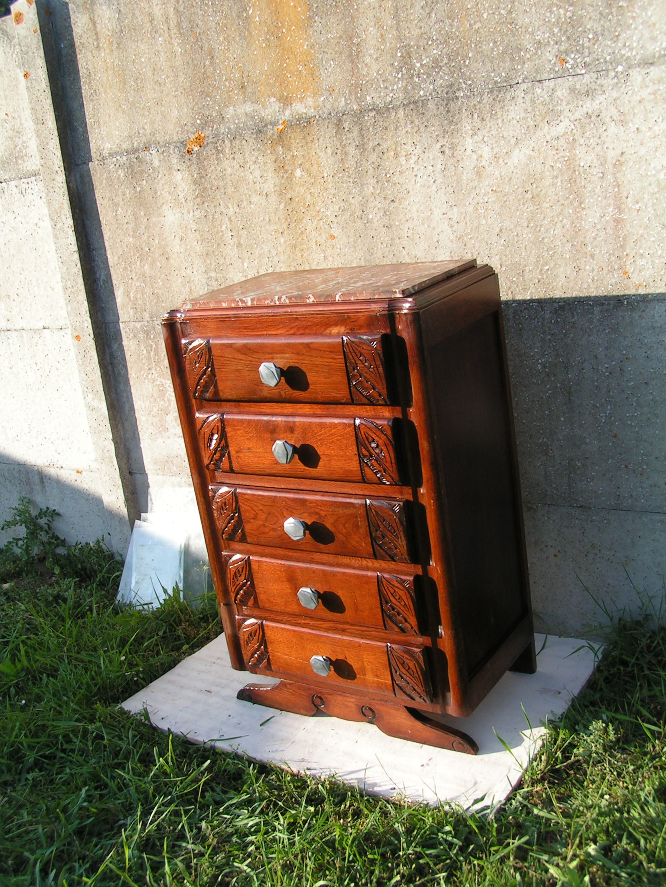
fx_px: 975
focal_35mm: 38
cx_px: 333
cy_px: 444
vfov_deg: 49.0
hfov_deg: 37.7
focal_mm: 5.8
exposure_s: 1/125
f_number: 5
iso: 50
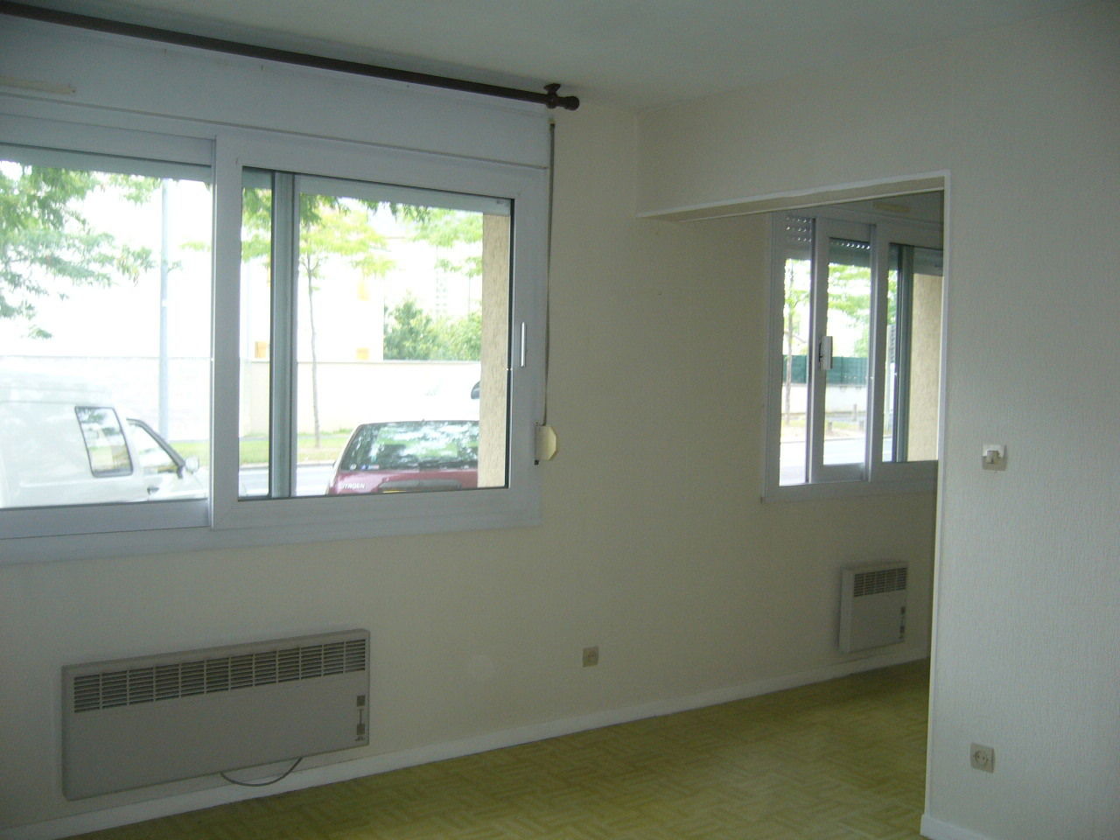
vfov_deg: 40.7
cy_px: 420
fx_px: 1132
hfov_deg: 52.6
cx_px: 560
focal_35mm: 35
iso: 100
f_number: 2.8
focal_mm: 5.8
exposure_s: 1/30
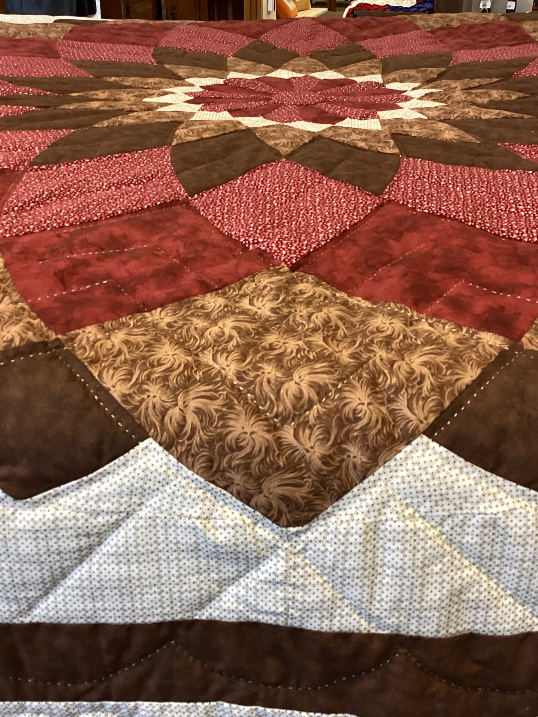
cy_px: 410
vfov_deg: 47.7
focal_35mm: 39
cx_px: 280
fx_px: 808
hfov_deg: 36.8
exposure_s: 1/60
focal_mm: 3.3
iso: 125
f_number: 2.4
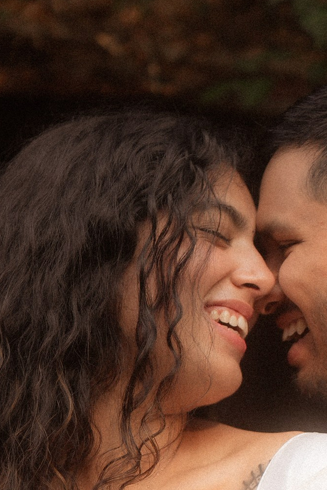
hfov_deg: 6.7
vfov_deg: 10.0
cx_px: 325
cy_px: 524
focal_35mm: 204
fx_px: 2780
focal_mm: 50
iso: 250
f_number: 2
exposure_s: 1/1600
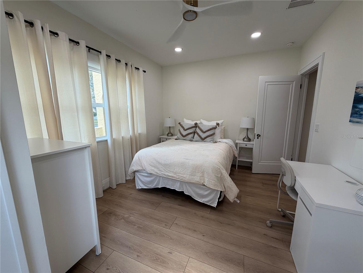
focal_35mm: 14
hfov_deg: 102.1
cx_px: 182
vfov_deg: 85.7
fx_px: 147
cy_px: 136
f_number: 2.2
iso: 80
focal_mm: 2.22
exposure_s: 1/120
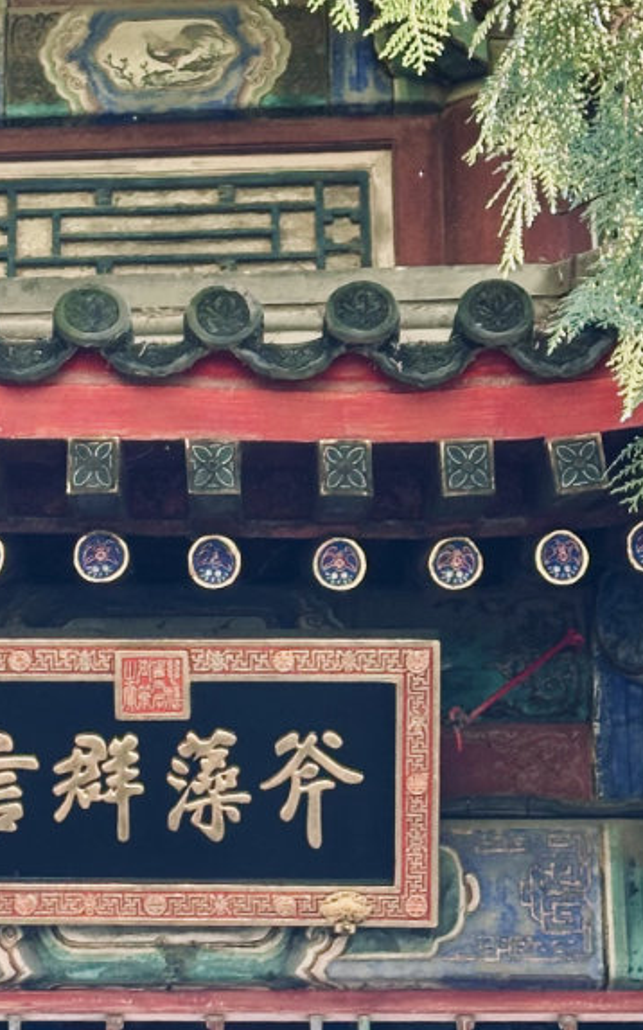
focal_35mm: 142
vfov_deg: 14.7
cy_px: 532
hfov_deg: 9.2
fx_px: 3982
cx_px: 7
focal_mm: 6.9
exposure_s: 1/171
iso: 80
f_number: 1.8
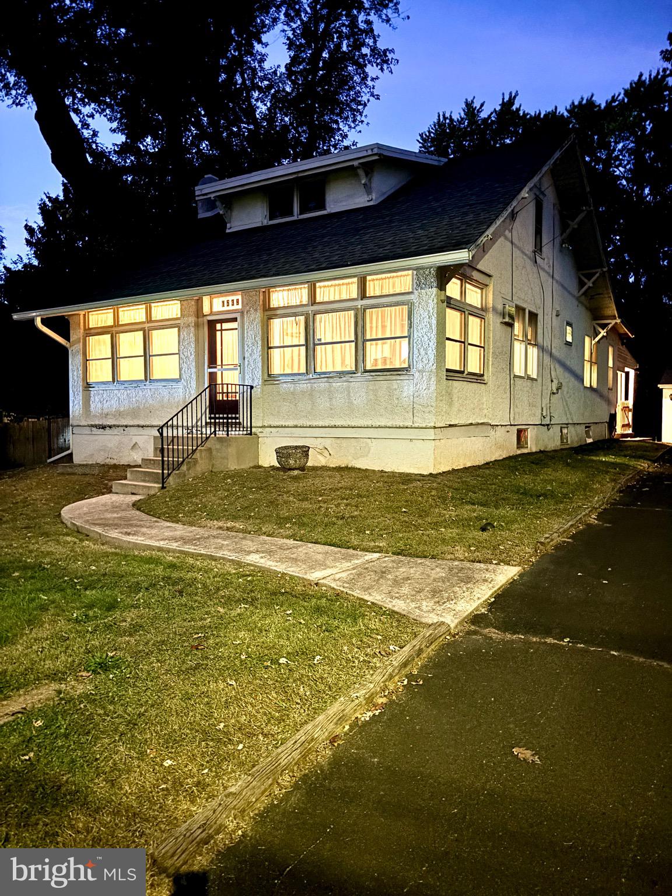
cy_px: 448
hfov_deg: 53.1
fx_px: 673
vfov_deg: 67.3
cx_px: 336
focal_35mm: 26
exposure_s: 1/5
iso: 1600
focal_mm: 5.96
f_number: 1.6
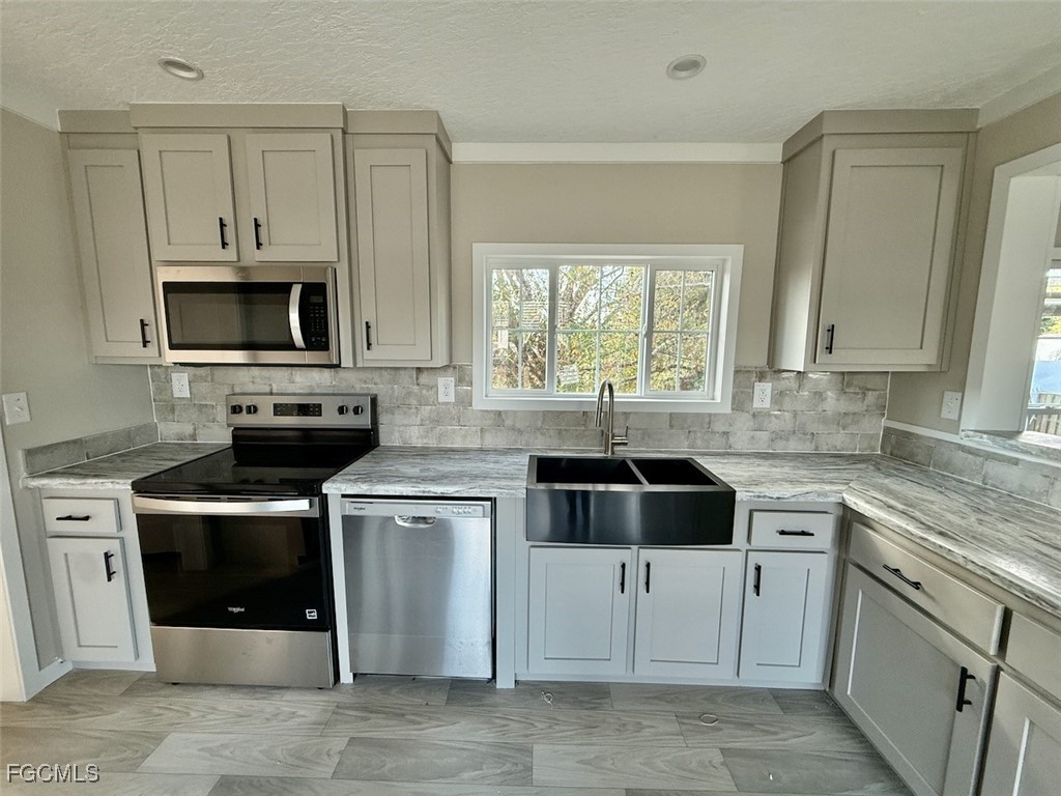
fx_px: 429
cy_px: 398
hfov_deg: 102.1
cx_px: 530
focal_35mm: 14
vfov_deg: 85.7
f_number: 2.2
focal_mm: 2.22
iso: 200
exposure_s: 1/99
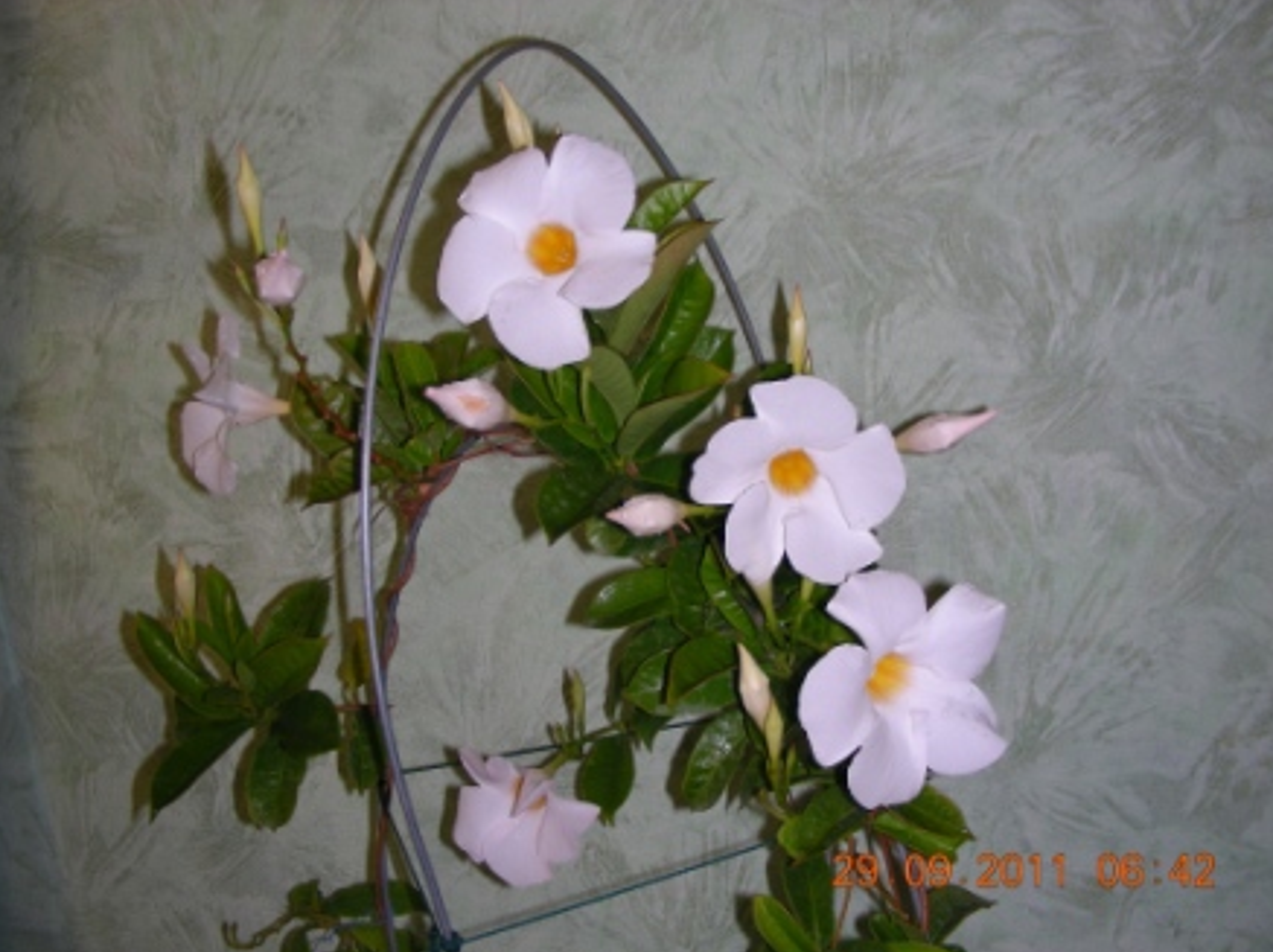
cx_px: 644
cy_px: 483
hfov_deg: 47.9
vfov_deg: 36.8
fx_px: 1433
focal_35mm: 39
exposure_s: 1/60
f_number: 3.5
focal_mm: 6.3
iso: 50
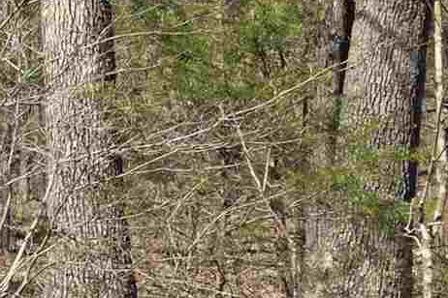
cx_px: -753
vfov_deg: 8.6
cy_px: 36
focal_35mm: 159
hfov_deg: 10.4
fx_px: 1979
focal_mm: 6.3
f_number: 1.7
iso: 80
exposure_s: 1/3309
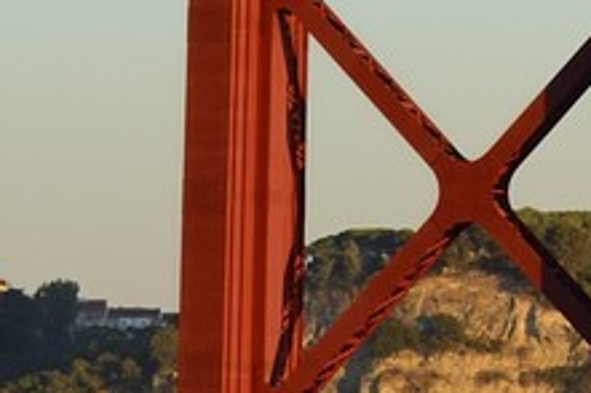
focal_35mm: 565
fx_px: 9268
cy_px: -115
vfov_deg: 2.4
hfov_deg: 3.5
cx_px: 2022
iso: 200
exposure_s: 1/200
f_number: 8
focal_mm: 78
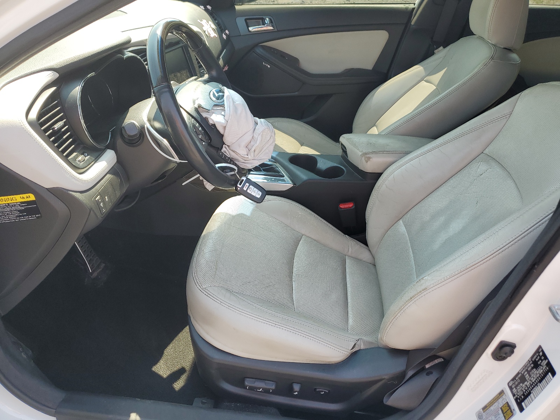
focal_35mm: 26
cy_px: 210
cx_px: 280
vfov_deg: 53.1
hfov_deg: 67.3
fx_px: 421
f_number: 1.5
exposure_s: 1/435
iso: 50
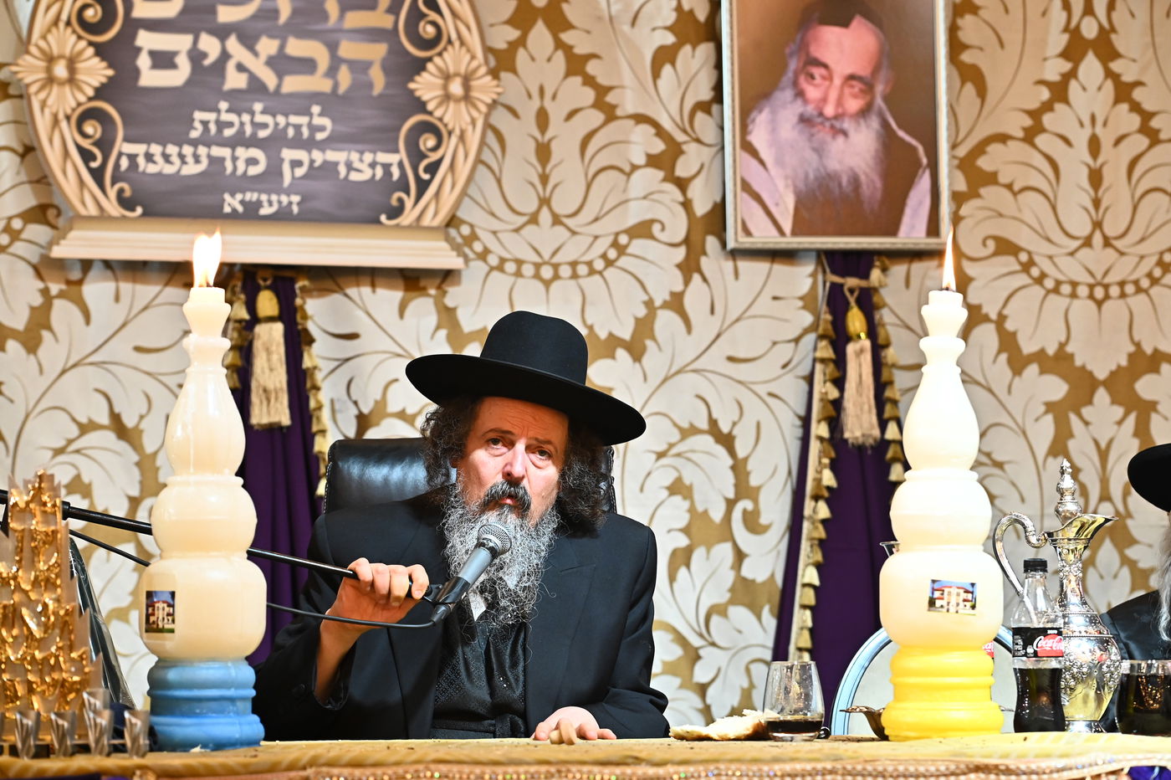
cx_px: 586
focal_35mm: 90
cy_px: 390
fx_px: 2926
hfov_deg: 22.6
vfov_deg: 15.2
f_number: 5.6
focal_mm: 90
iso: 3200
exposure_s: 1/125
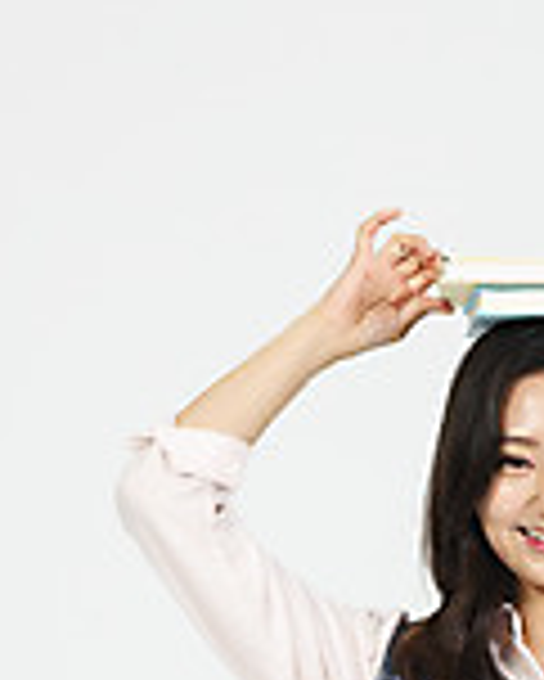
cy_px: 531
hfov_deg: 4.6
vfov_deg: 5.7
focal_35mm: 336
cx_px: 560
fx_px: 6755
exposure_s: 1/125
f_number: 14
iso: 100
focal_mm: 135
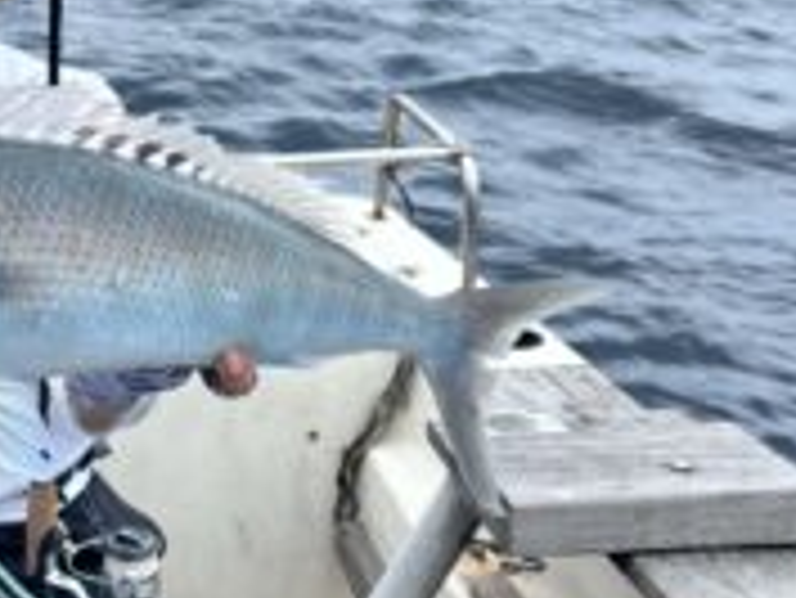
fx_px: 1266
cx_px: 110
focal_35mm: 55
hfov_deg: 33.4
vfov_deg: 26.6
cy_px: 272
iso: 50
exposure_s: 1/3571
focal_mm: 5.7
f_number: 1.5
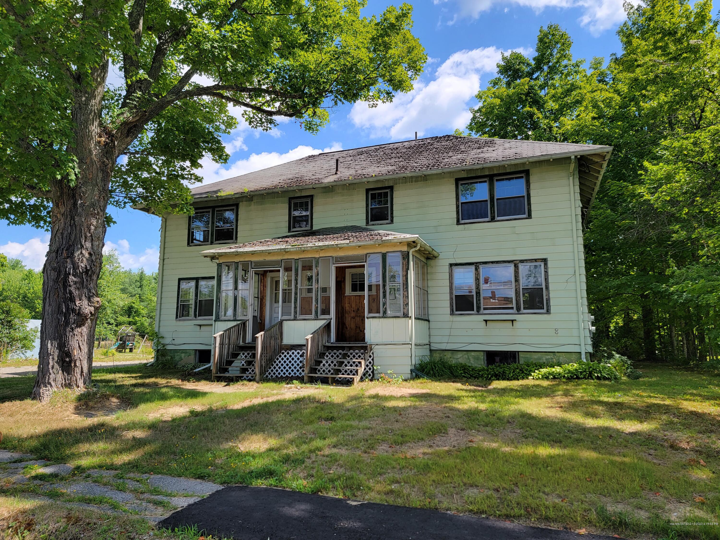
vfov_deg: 56.8
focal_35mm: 24
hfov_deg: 71.6
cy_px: 270
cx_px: 360
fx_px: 499
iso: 16
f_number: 1.8
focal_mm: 6.7
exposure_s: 1/488
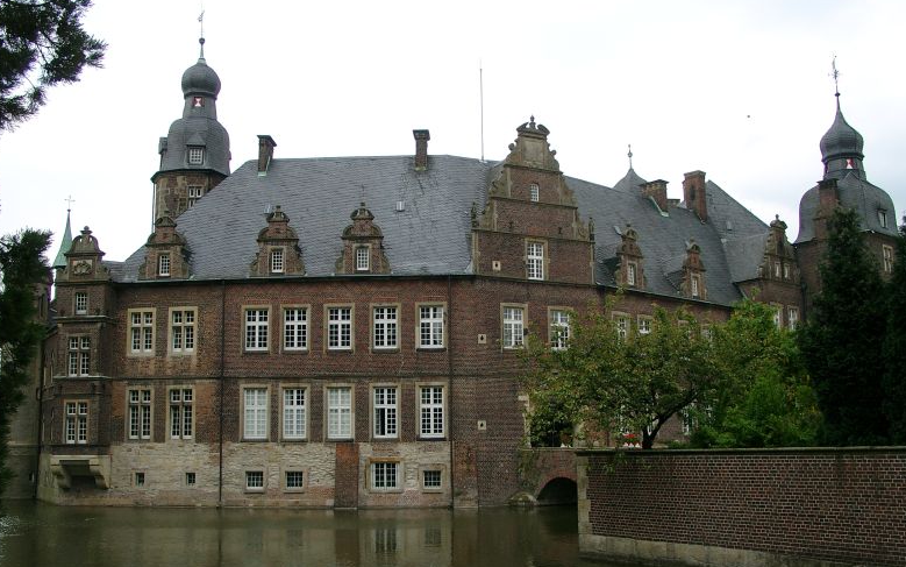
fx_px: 914
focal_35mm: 37
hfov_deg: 52.7
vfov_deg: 34.4
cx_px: 448
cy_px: 297
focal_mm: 7.13
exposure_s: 1/304
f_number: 4
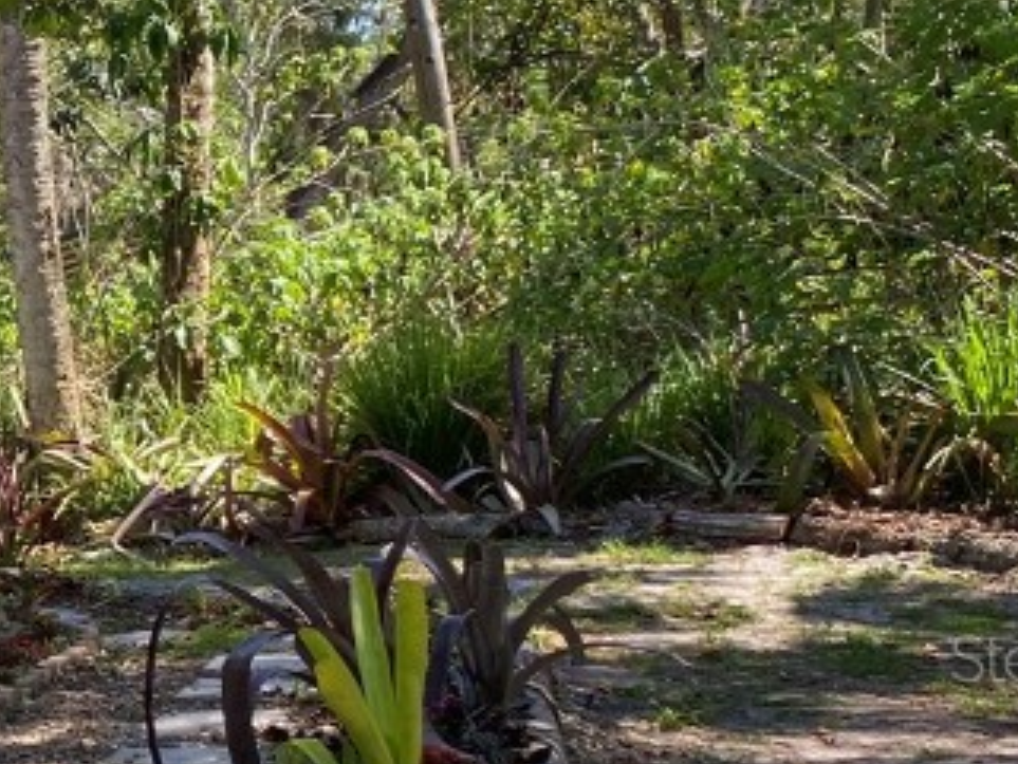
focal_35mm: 83
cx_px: -374
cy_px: 656
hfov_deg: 21.0
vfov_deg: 17.6
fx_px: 2442
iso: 32
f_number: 1.8
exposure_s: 1/626
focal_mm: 4.25
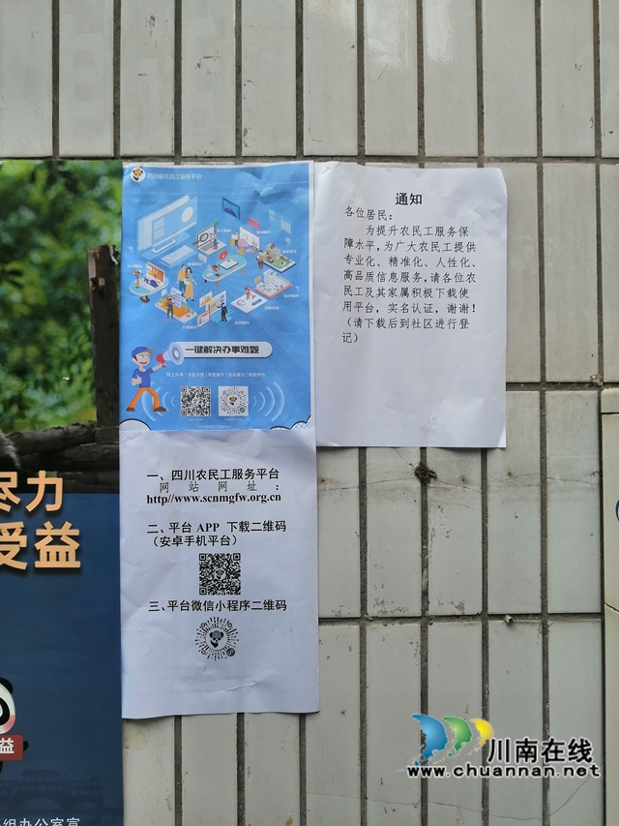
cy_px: 413
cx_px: 310
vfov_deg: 67.3
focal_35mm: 26
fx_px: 620
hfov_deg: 53.1
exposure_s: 1/103
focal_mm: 3.62
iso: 50
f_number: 1.8
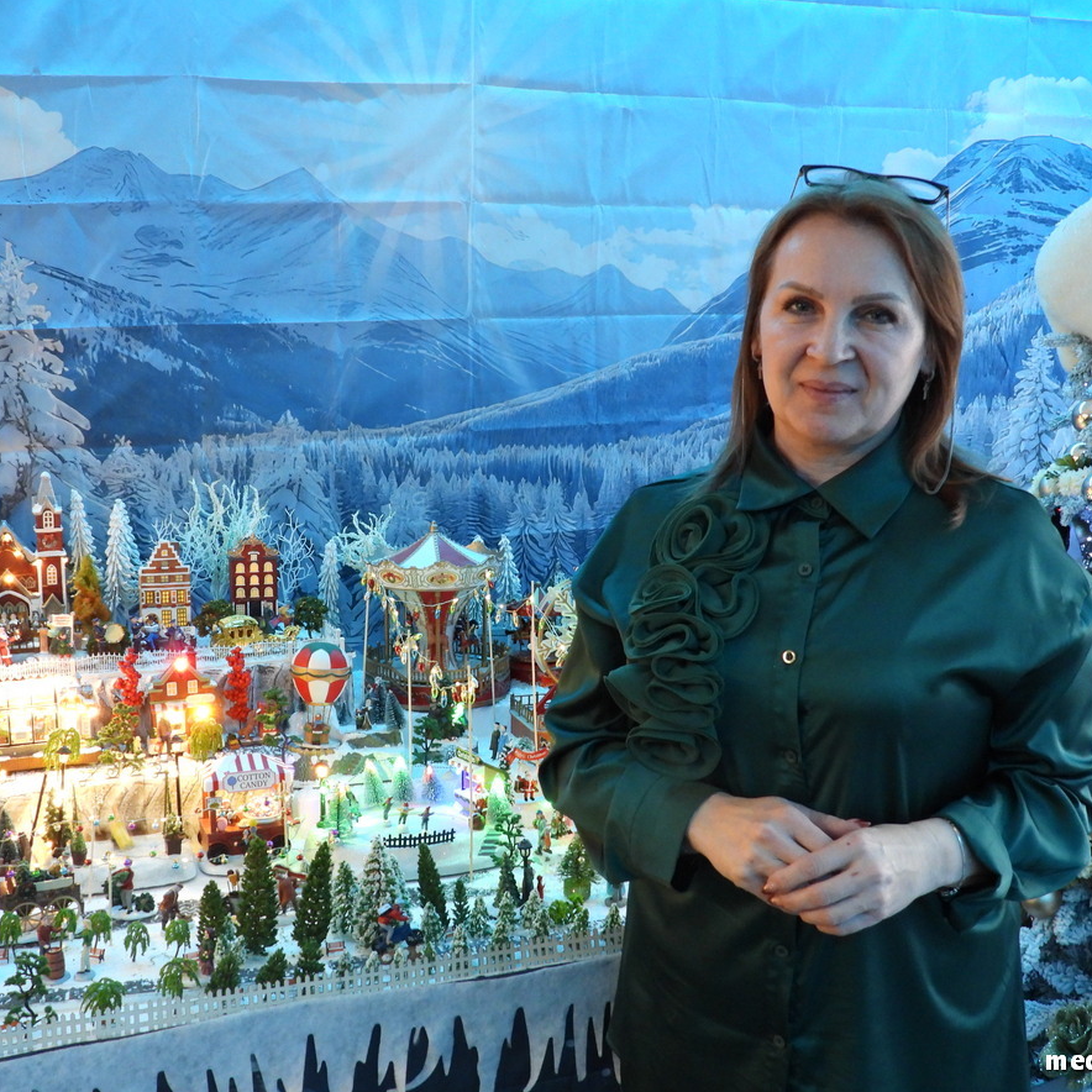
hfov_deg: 40.0
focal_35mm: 42
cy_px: 542
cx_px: 516
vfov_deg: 40.0
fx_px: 1499
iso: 640
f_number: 3.2
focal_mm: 6.3
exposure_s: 1/8
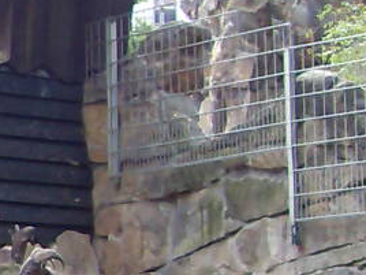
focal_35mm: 221
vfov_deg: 6.6
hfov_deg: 8.4
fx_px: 2337
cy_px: 462
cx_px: -396
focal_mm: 6.3
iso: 80
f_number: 2.8
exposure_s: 1/125
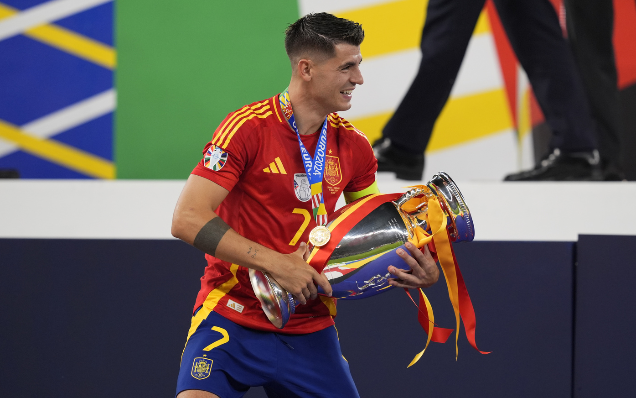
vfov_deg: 3.2
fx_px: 7090
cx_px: 317
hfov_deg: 5.1
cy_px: 206
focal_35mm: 409
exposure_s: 1/2000
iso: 2000
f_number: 3.5
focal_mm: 400
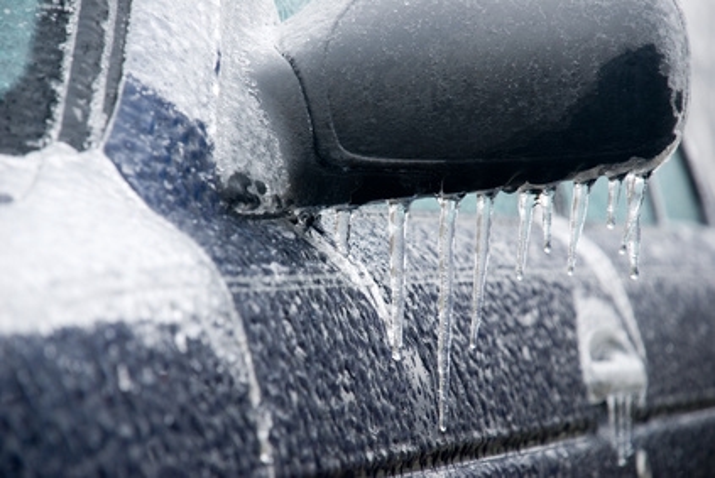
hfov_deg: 10.1
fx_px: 4026
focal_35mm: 202
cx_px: 358
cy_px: 239
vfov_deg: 6.8
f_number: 5.6
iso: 100
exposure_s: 1/25
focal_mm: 135
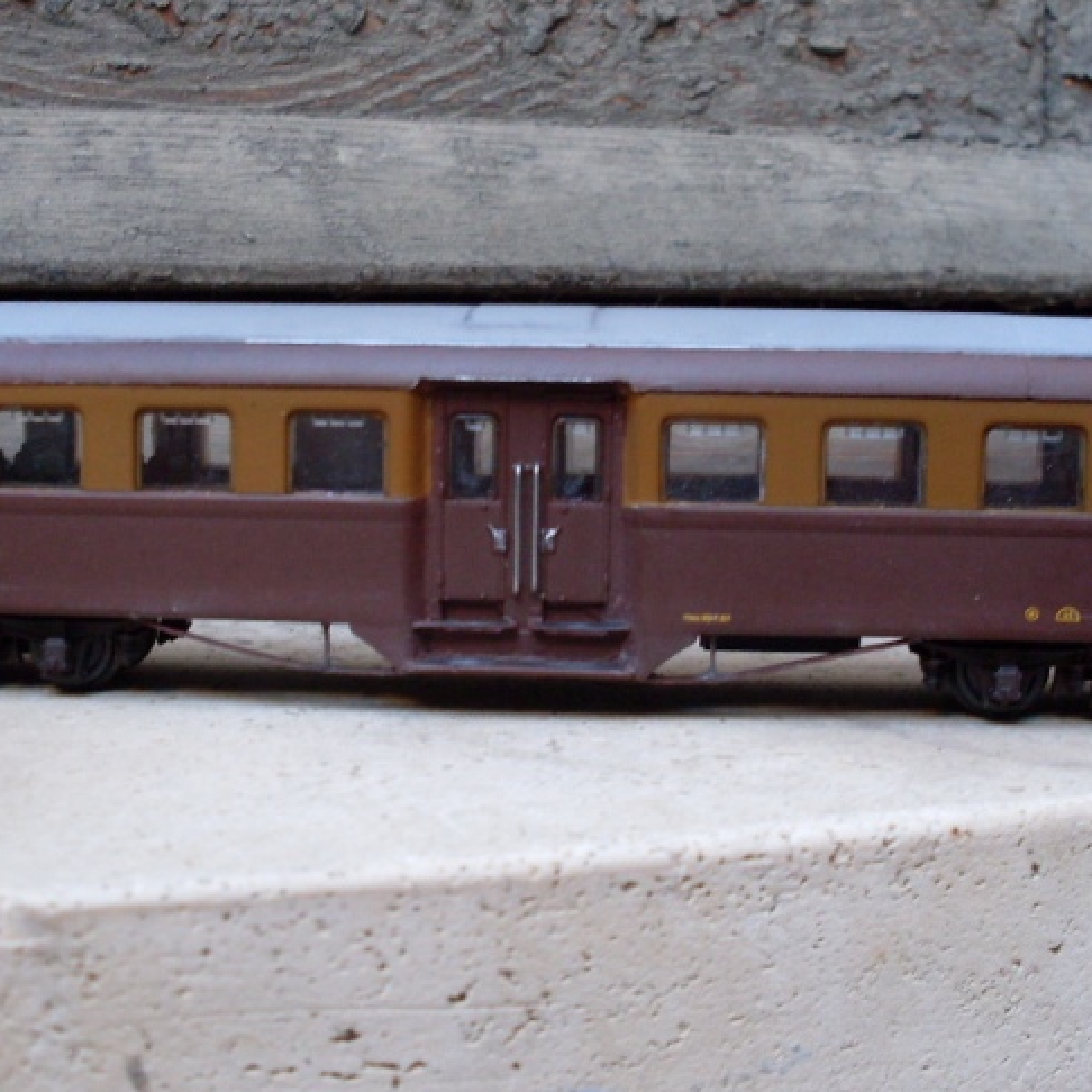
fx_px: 2070
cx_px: 546
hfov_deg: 29.6
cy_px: 445
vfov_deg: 29.5
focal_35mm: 58
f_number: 2.8
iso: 120
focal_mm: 6.3
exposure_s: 1/45
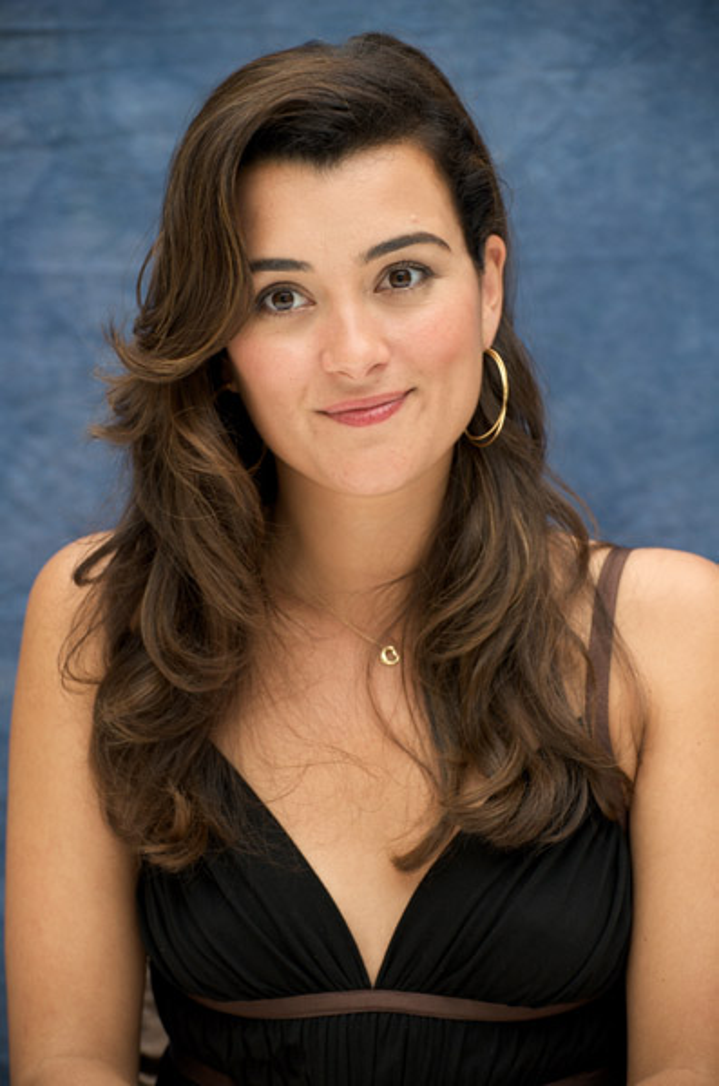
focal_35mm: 100
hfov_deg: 13.6
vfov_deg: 20.5
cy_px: 543
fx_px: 3011
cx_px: 360
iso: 500
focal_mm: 100
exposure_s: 1/80
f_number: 5.6
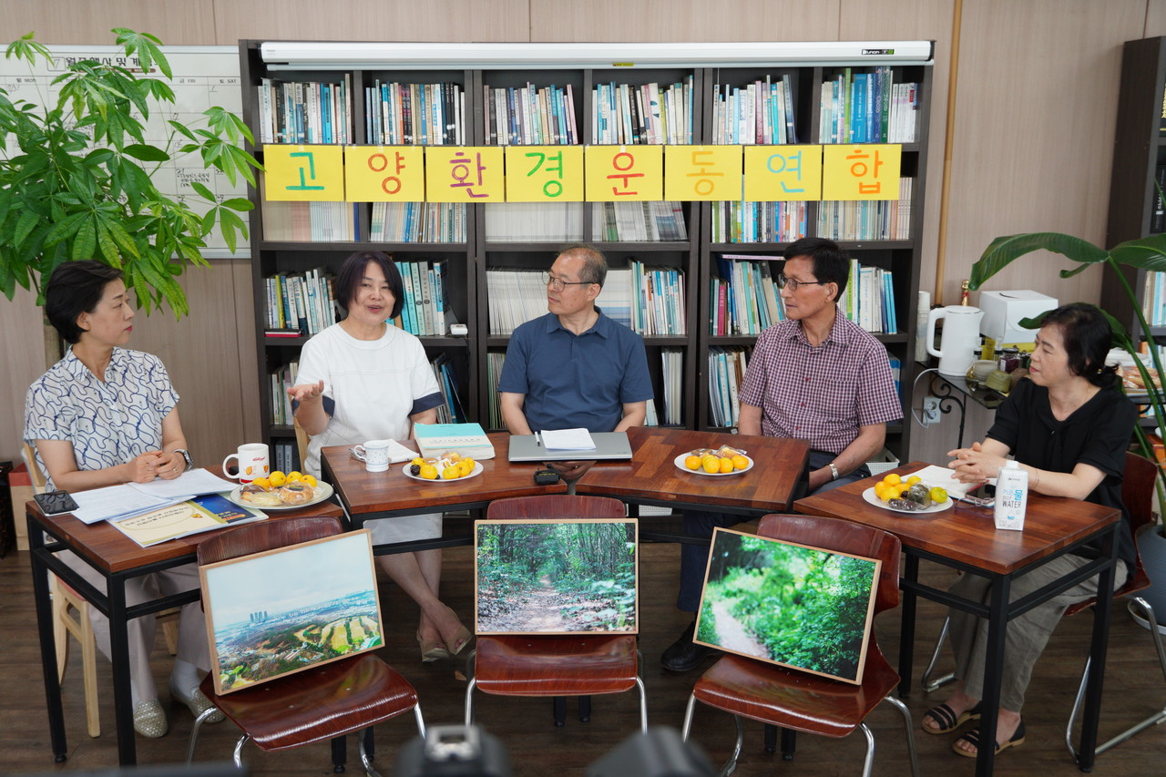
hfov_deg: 53.1
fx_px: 1166
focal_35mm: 36
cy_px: 388
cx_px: 583
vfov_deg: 36.9
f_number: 4
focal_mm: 24
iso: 200
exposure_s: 1/40
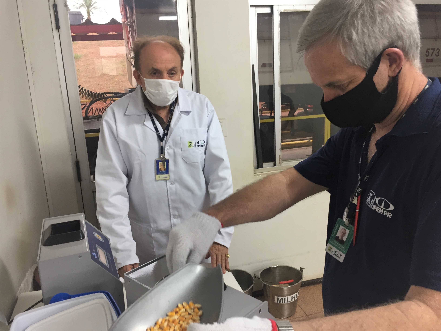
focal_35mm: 29
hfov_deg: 61.7
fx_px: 369
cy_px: 166
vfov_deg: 48.2
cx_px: 220
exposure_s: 1/30
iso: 100
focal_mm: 4.15
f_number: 2.2
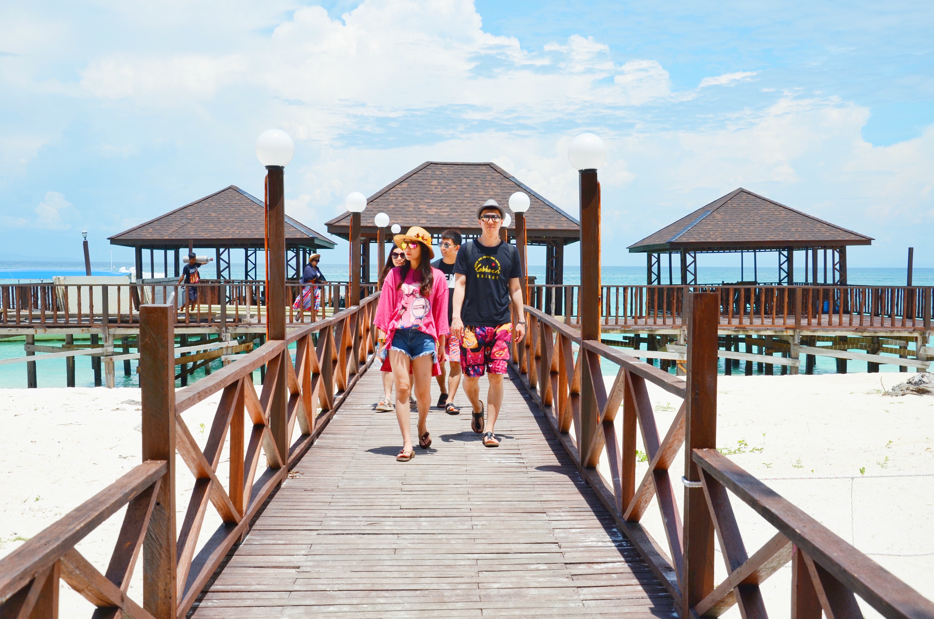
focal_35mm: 42
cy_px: 310
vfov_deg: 31.8
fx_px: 1087
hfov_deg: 46.5
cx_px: 467
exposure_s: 1/640
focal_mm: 28
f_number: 7.1
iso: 100
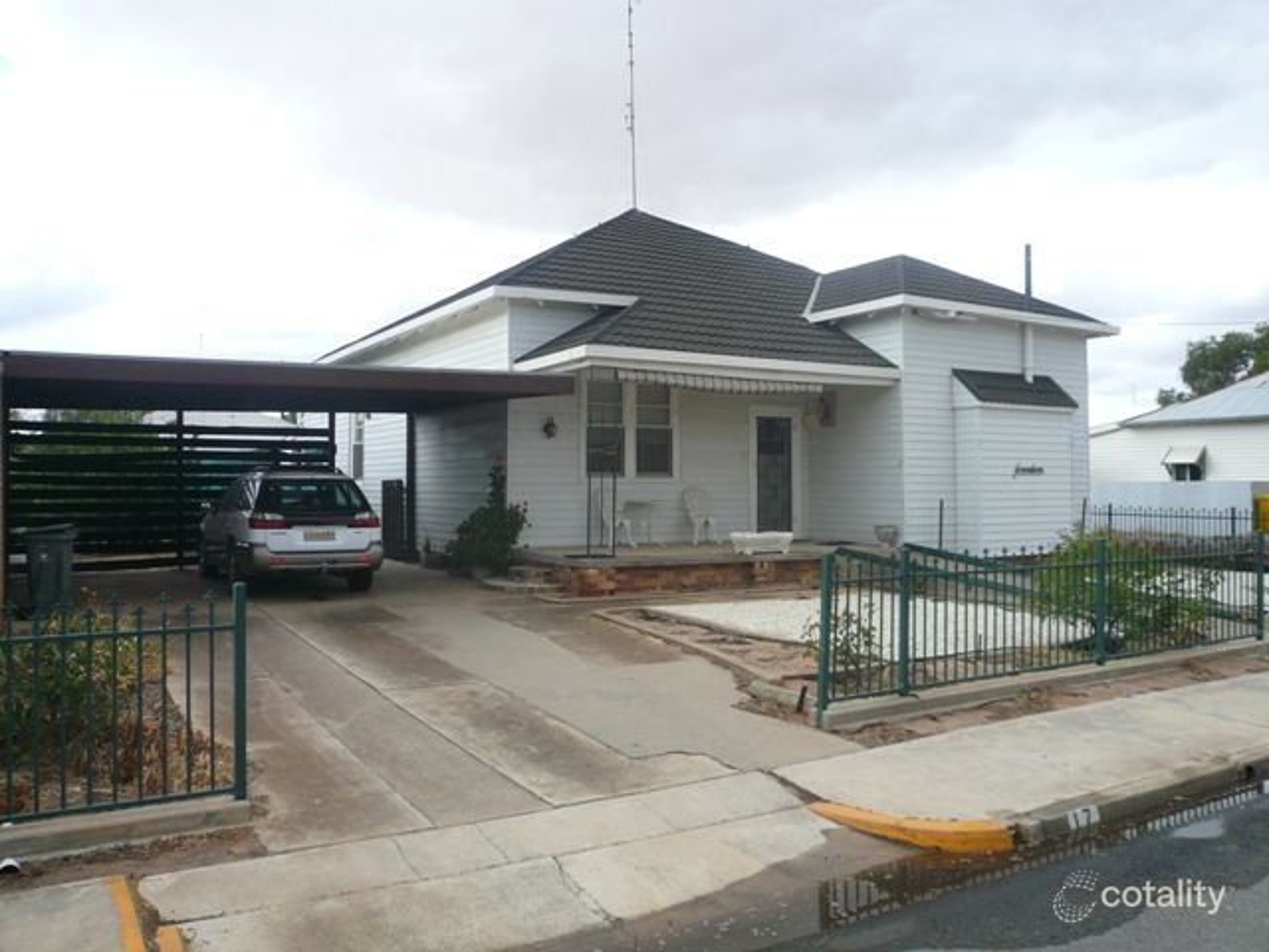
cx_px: 634
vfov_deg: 49.7
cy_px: 476
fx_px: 1026
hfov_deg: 63.4
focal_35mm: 28
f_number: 8
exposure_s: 1/125
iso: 100
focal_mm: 4.6
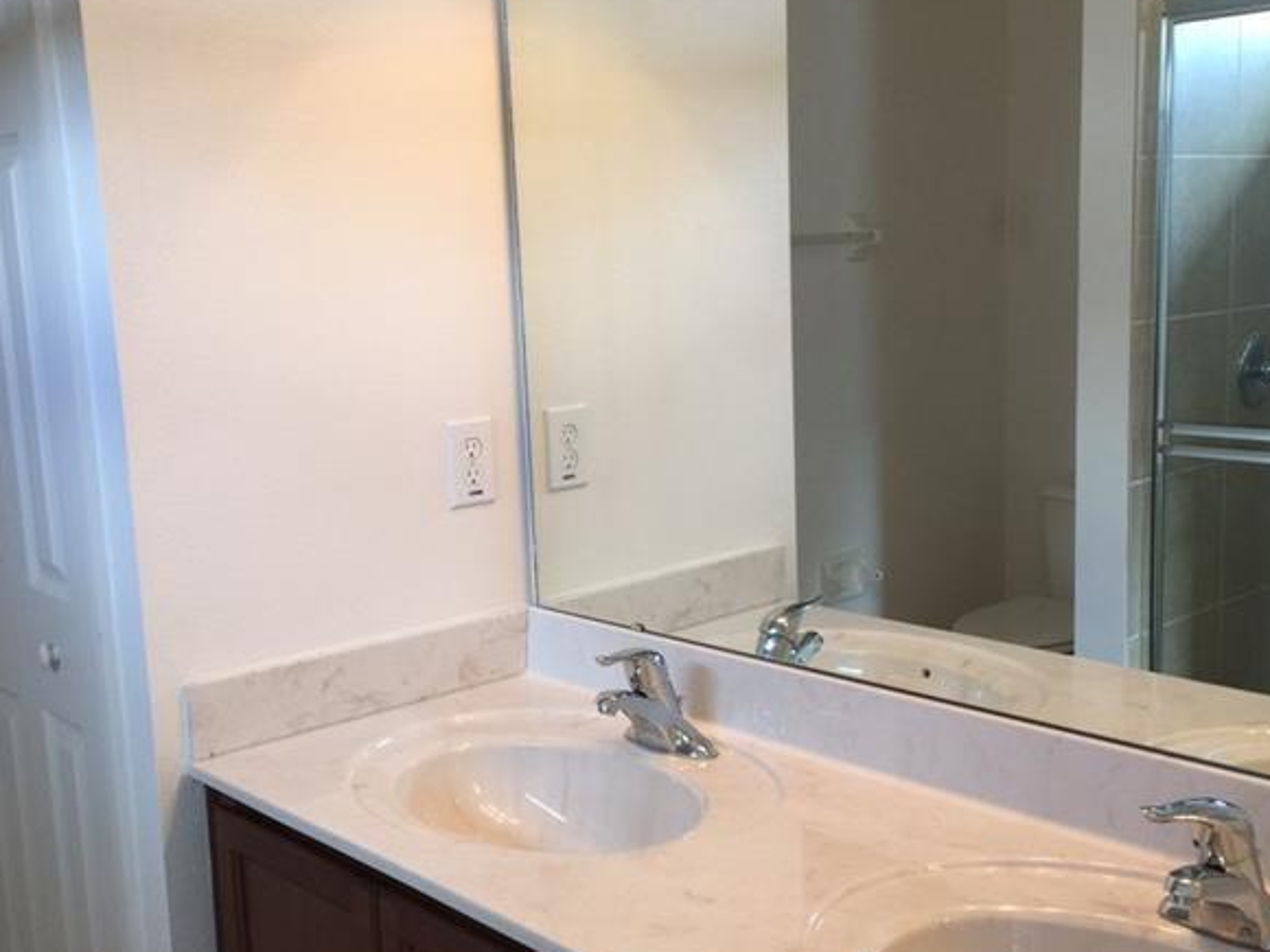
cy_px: 519
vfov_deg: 35.9
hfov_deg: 46.8
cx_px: 631
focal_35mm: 40
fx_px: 1468
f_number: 2.2
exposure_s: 1/30
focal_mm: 4.15
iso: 50
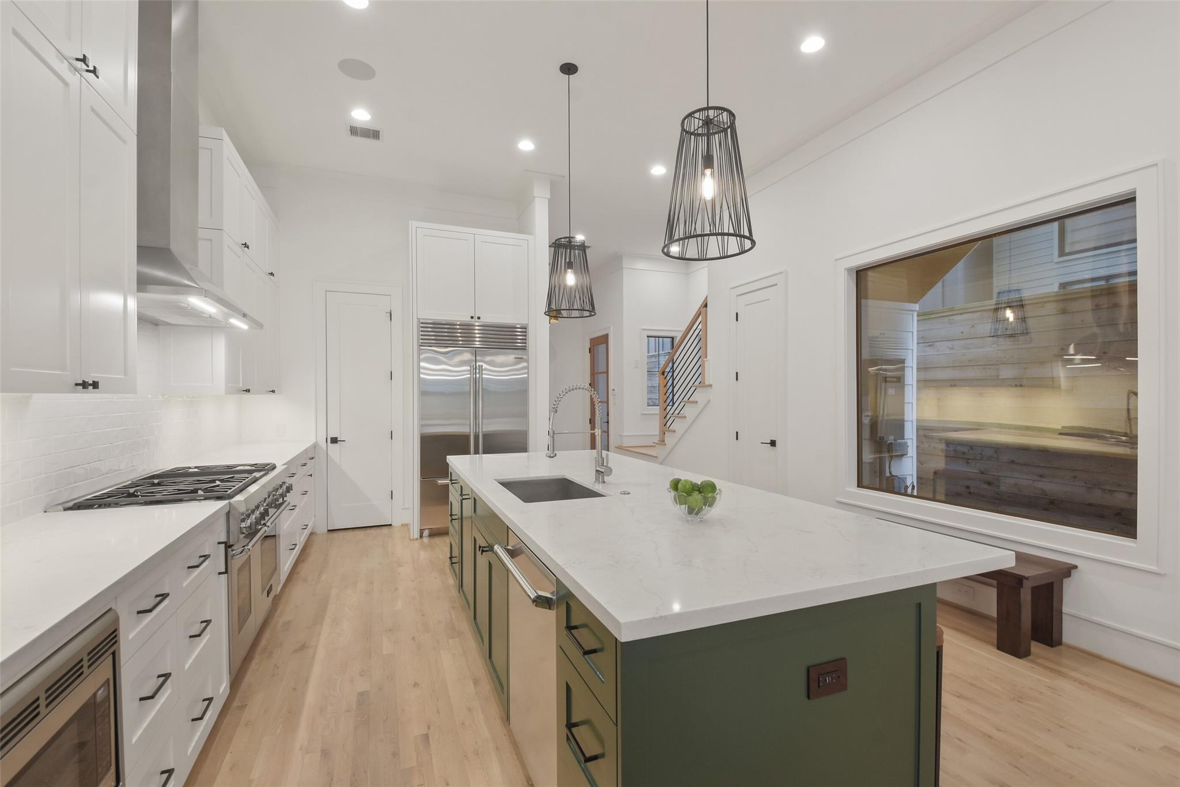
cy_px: 394
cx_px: 590
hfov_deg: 100.4
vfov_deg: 77.3
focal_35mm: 15
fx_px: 492
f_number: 8
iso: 400
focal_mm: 10
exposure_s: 1/5
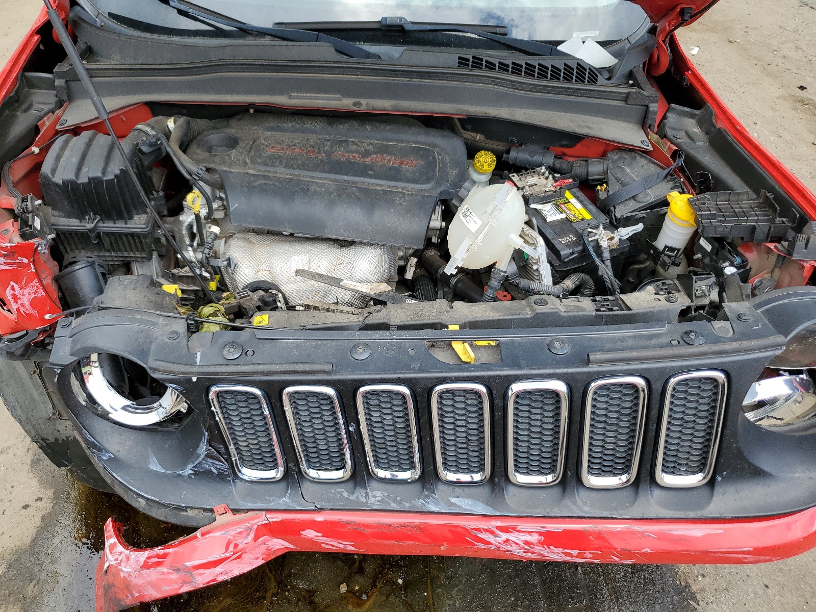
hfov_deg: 67.3
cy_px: 306
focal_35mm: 26
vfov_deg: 53.1
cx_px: 408
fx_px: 613
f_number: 1.5
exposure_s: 1/385
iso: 50
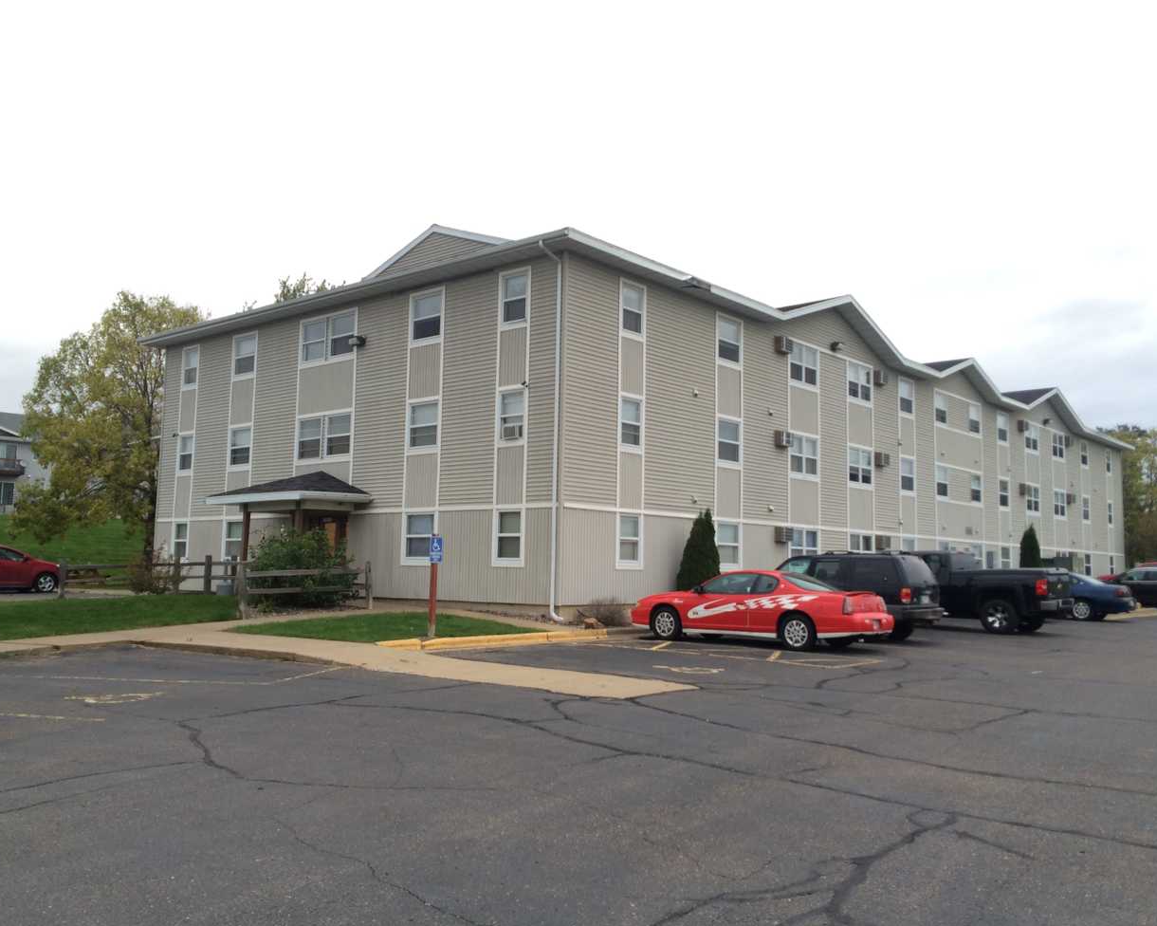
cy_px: 462
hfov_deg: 55.7
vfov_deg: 45.8
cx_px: 587
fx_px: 1096
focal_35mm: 32
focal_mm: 4.12
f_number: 2.2
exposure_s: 1/60
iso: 40
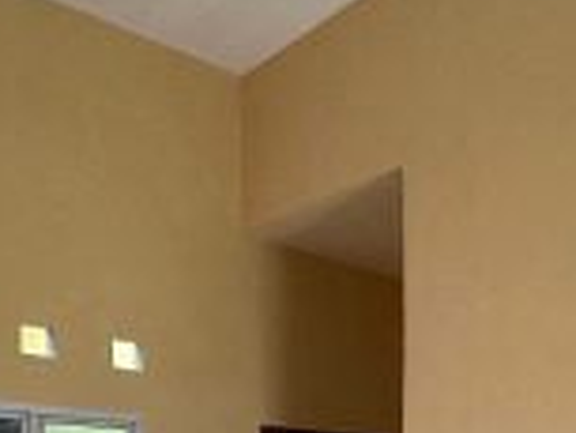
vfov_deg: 23.4
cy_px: 550
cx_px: 536
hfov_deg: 32.3
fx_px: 933
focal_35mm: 56
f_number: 2.2
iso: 64
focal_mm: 2.22
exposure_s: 1/99
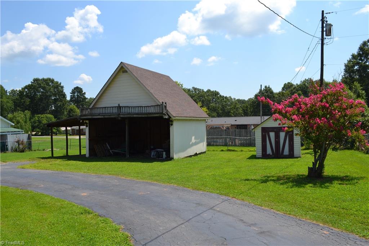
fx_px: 277
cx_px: 184
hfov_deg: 67.4
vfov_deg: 47.9
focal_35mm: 27
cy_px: 123
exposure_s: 1/250
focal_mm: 18
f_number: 8
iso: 100
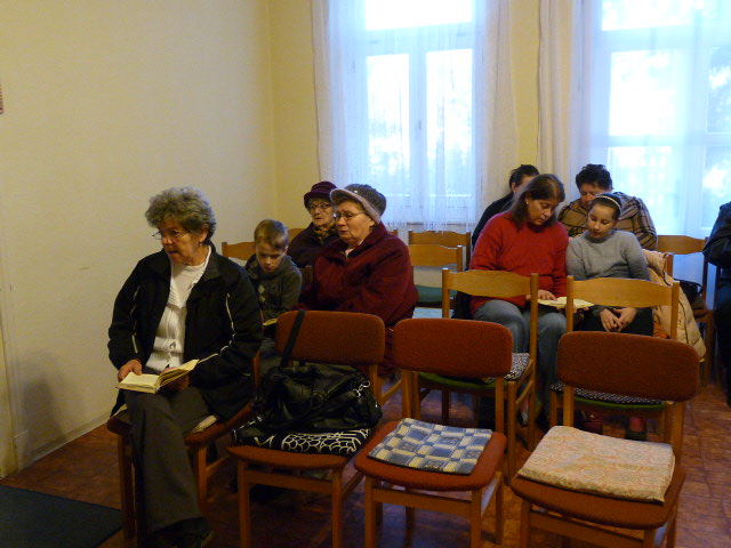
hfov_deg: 56.8
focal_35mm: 32
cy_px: 274
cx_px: 366
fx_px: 676
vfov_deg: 44.2
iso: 400
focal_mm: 4.8
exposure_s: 1/25
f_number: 2.8
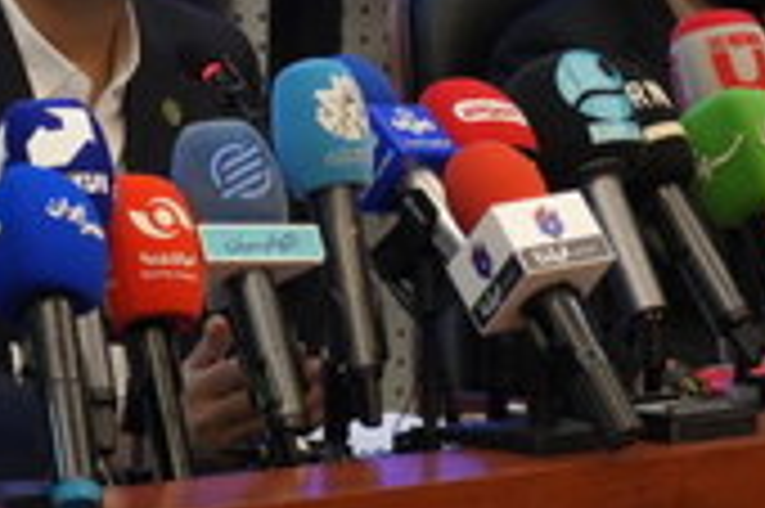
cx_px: -158
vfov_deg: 5.4
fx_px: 5435
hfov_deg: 8.0
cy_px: 121
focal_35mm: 256
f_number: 8
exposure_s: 1/100
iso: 3200
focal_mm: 70
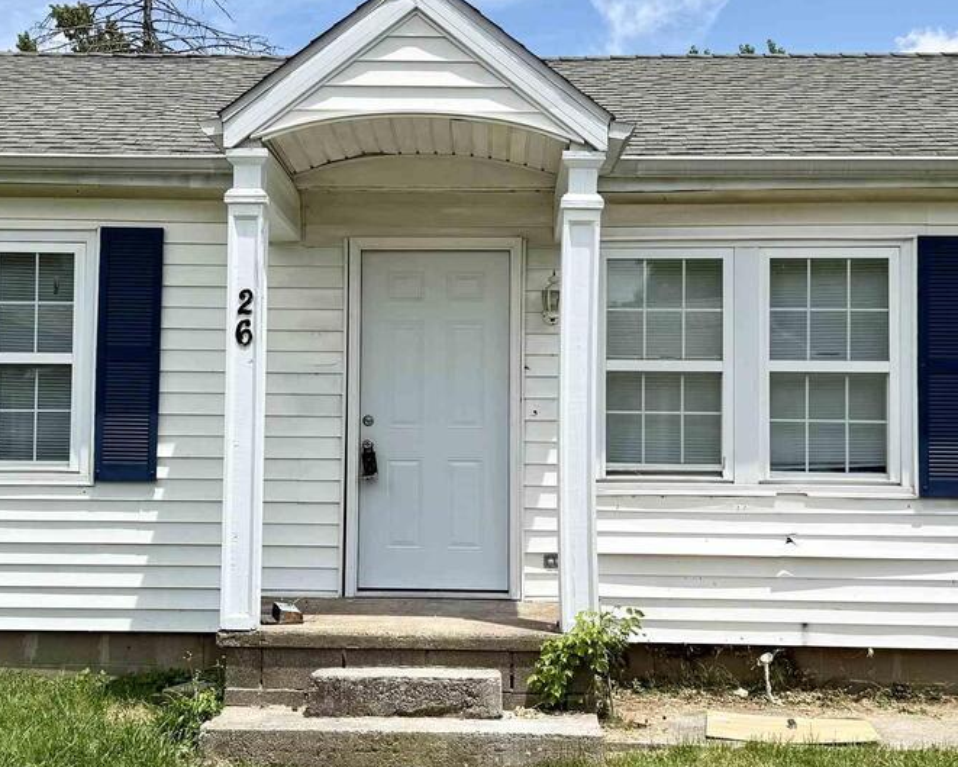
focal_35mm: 51
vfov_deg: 29.7
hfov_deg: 36.6
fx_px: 1446
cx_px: 401
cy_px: 374
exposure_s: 1/7353
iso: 80
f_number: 1.78
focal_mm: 6.76
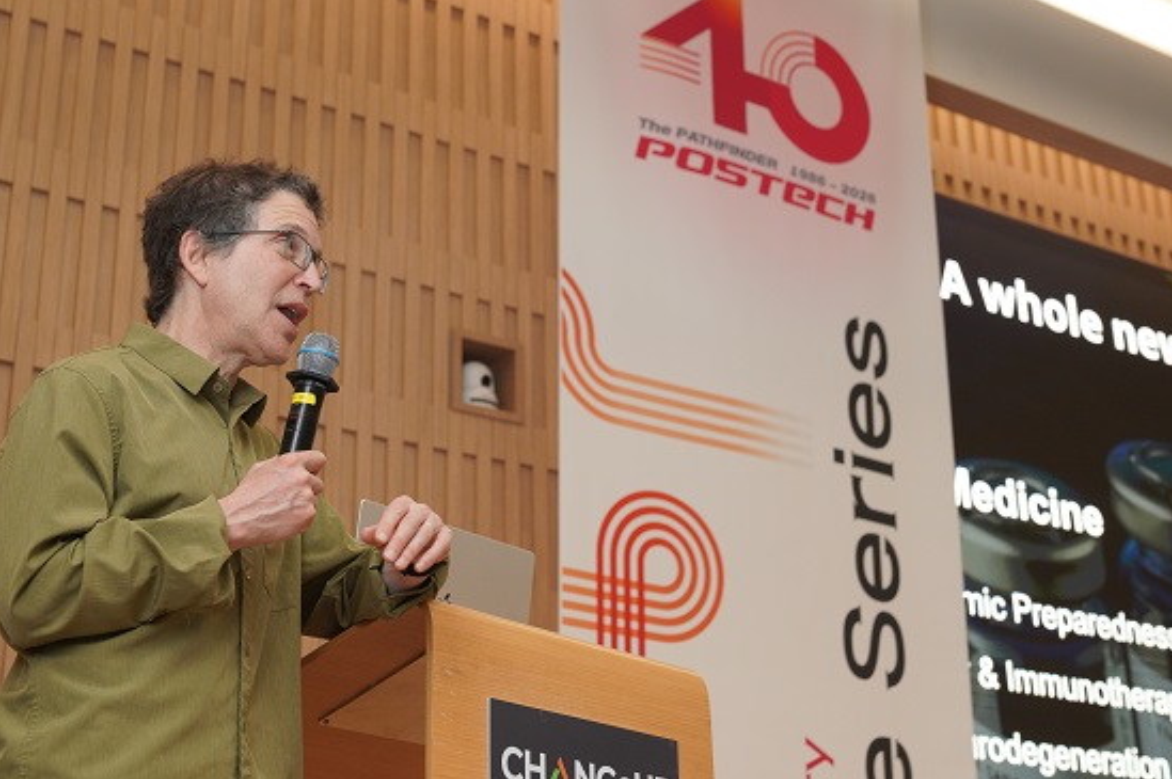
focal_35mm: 56
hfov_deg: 35.7
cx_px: 613
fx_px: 1821
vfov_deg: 24.1
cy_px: 414
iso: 1600
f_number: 4.5
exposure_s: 1/200
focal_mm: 48
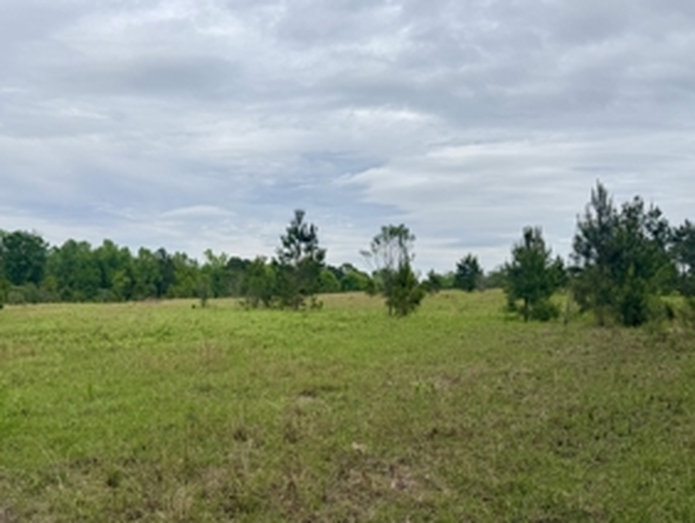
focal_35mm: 34
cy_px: 311
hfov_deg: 53.7
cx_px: 293
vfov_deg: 41.7
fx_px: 683
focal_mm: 6.76
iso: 80
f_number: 1.78
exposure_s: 1/4975
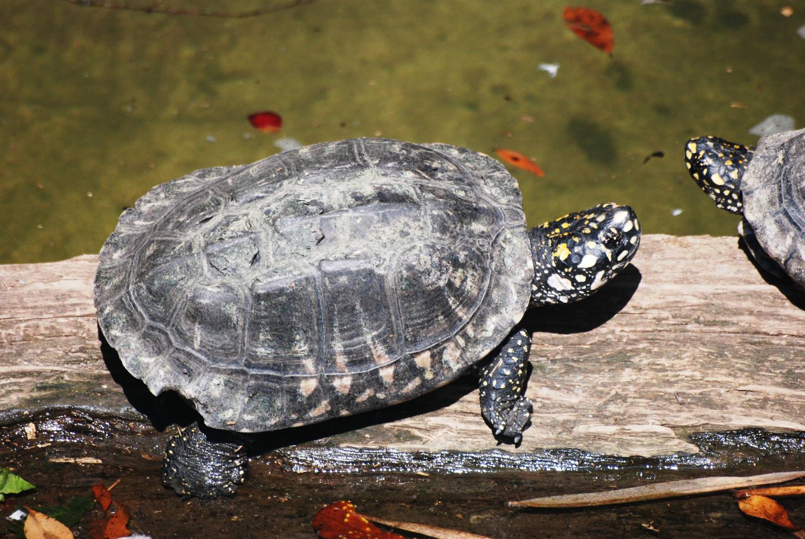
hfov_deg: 4.6
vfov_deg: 3.1
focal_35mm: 450
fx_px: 10074
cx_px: 402
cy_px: 270
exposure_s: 1/1000
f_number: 5.6
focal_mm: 300
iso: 400
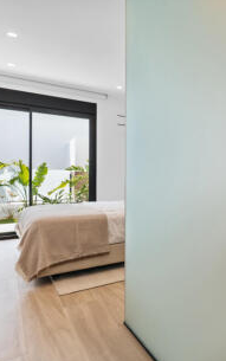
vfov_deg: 68.4
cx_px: 228
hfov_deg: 40.2
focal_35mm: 27
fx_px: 266
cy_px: 184
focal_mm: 17
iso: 50
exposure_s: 1/8
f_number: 6.3
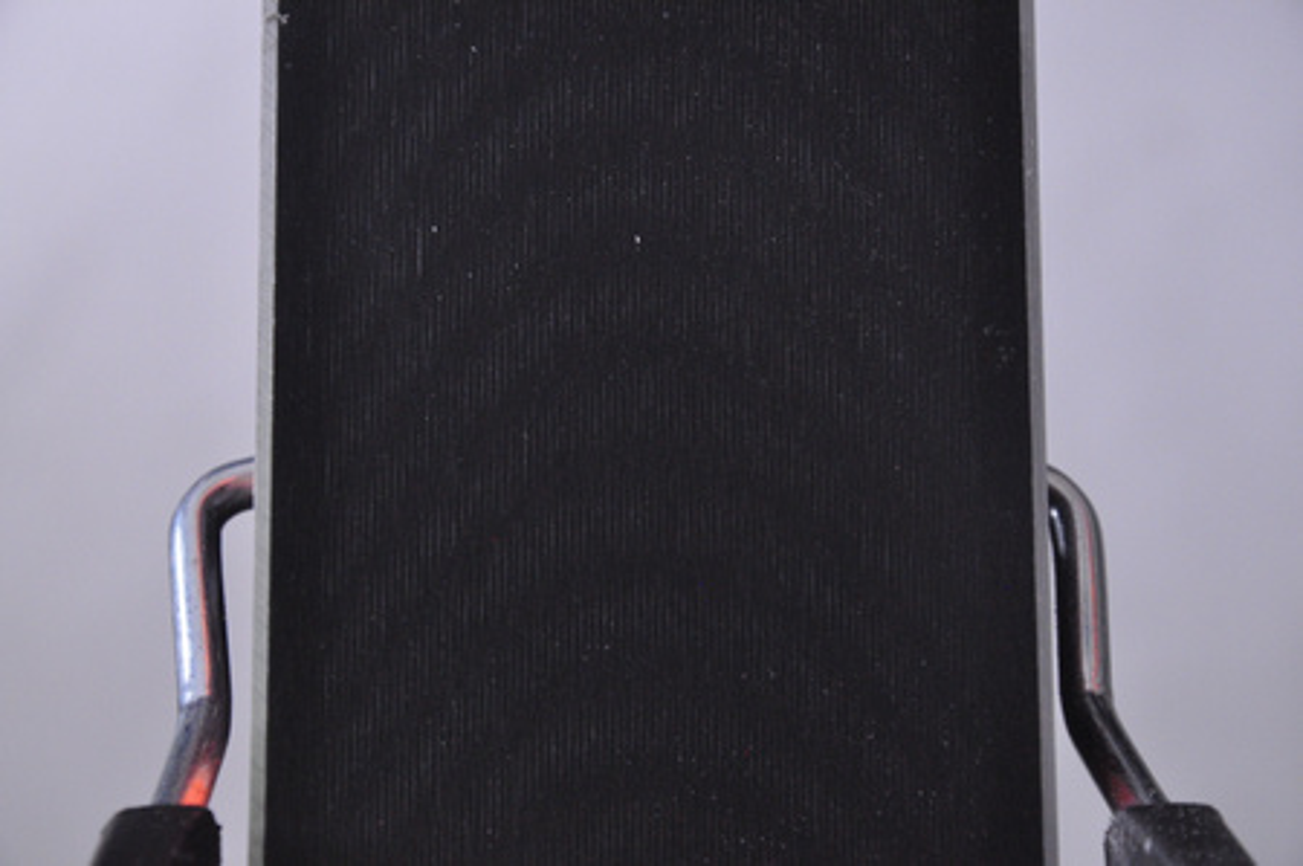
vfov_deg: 8.7
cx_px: 652
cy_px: 433
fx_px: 5694
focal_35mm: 158
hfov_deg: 13.1
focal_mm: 105
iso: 3200
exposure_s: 1/125
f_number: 9.5
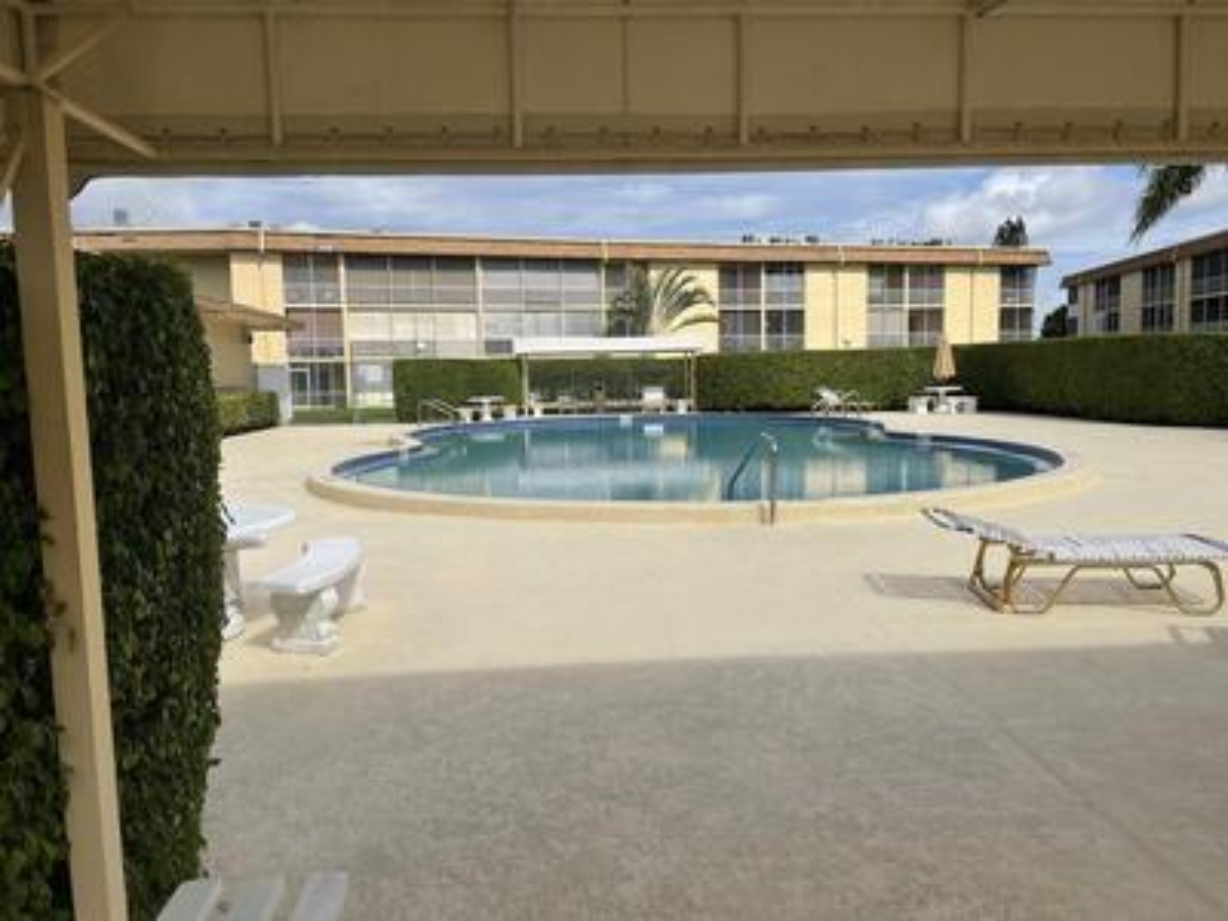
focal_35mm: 26
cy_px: 460
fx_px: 922
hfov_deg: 67.3
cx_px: 614
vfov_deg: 53.1
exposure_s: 1/5051
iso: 32
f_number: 1.6
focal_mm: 4.2
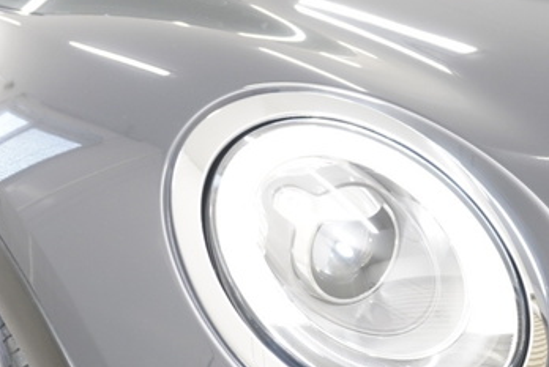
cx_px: 371
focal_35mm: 66
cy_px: 244
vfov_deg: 20.6
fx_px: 1008
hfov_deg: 30.2
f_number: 3.5
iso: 250
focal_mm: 16
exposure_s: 1/30
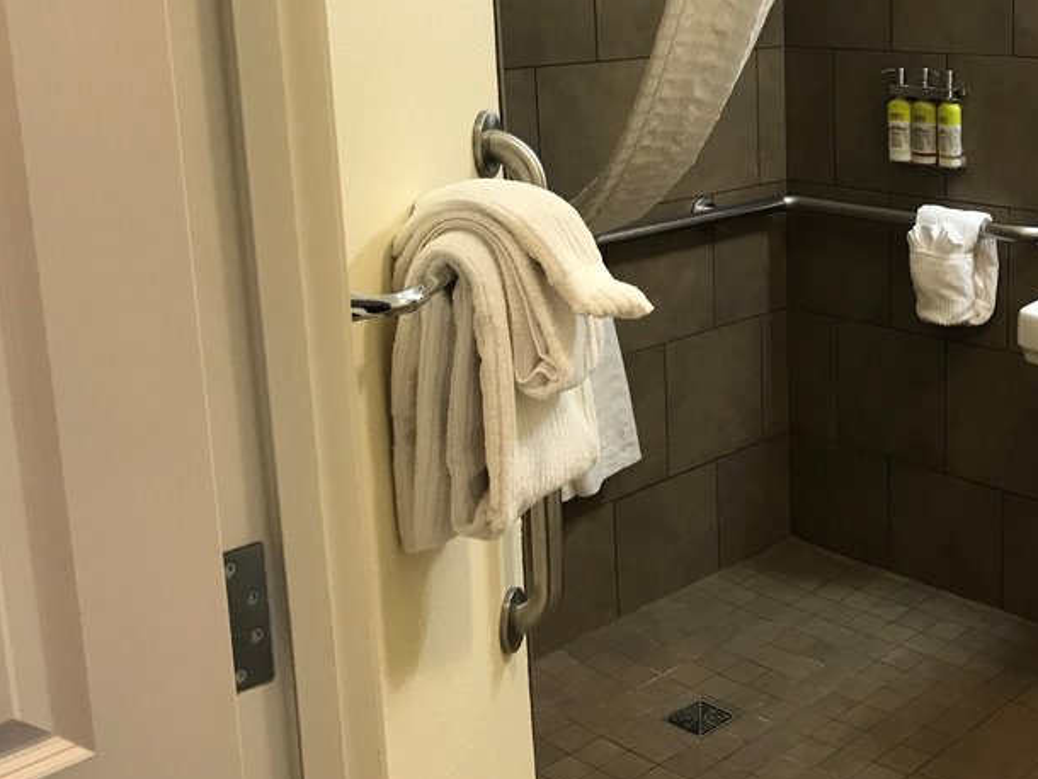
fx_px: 1410
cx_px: 827
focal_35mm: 47
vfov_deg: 30.7
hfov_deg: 38.9
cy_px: 259
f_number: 1.8
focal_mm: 3.99
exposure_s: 1/24
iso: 40
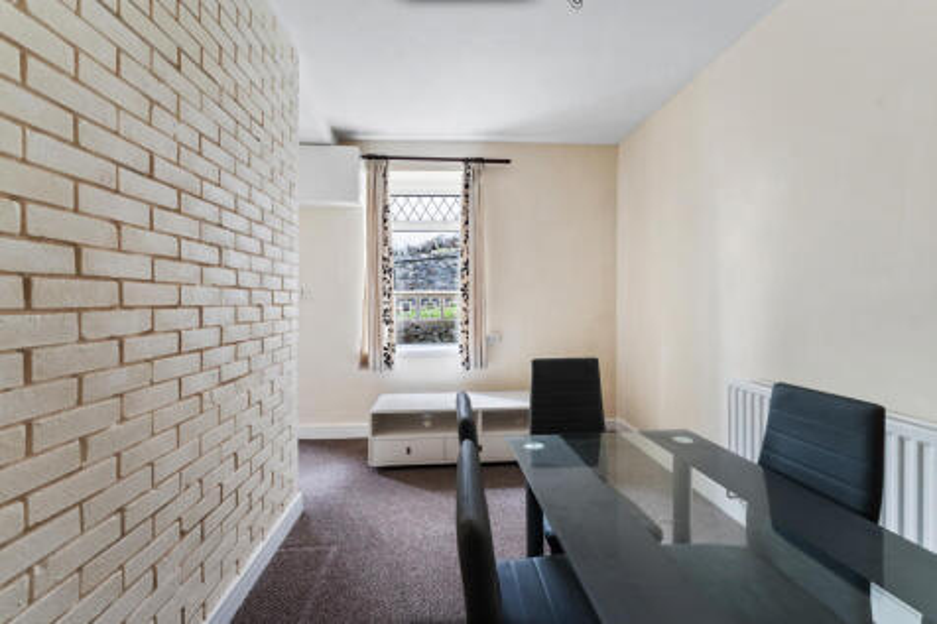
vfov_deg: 77.7
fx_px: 388
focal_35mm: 15
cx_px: 468
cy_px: 312
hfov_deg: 100.8
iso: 1250
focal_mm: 14.9
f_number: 7.1
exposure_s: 1/60
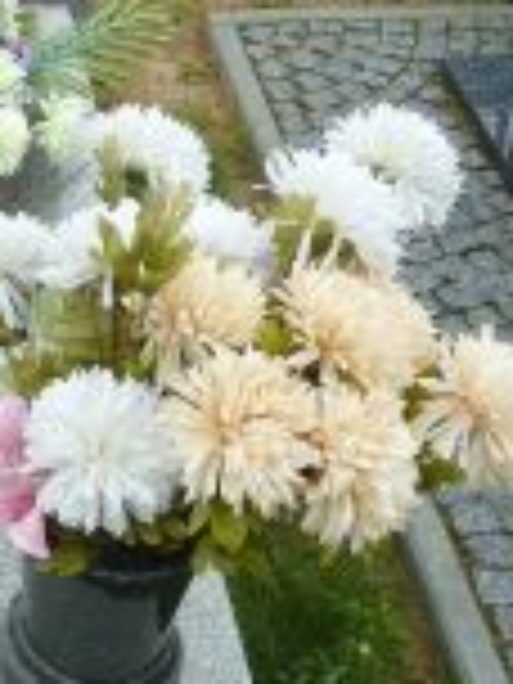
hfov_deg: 17.4
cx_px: -166
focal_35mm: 79
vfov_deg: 24.6
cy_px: 216
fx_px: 1561
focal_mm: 4.1
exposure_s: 1/125
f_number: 4
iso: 80
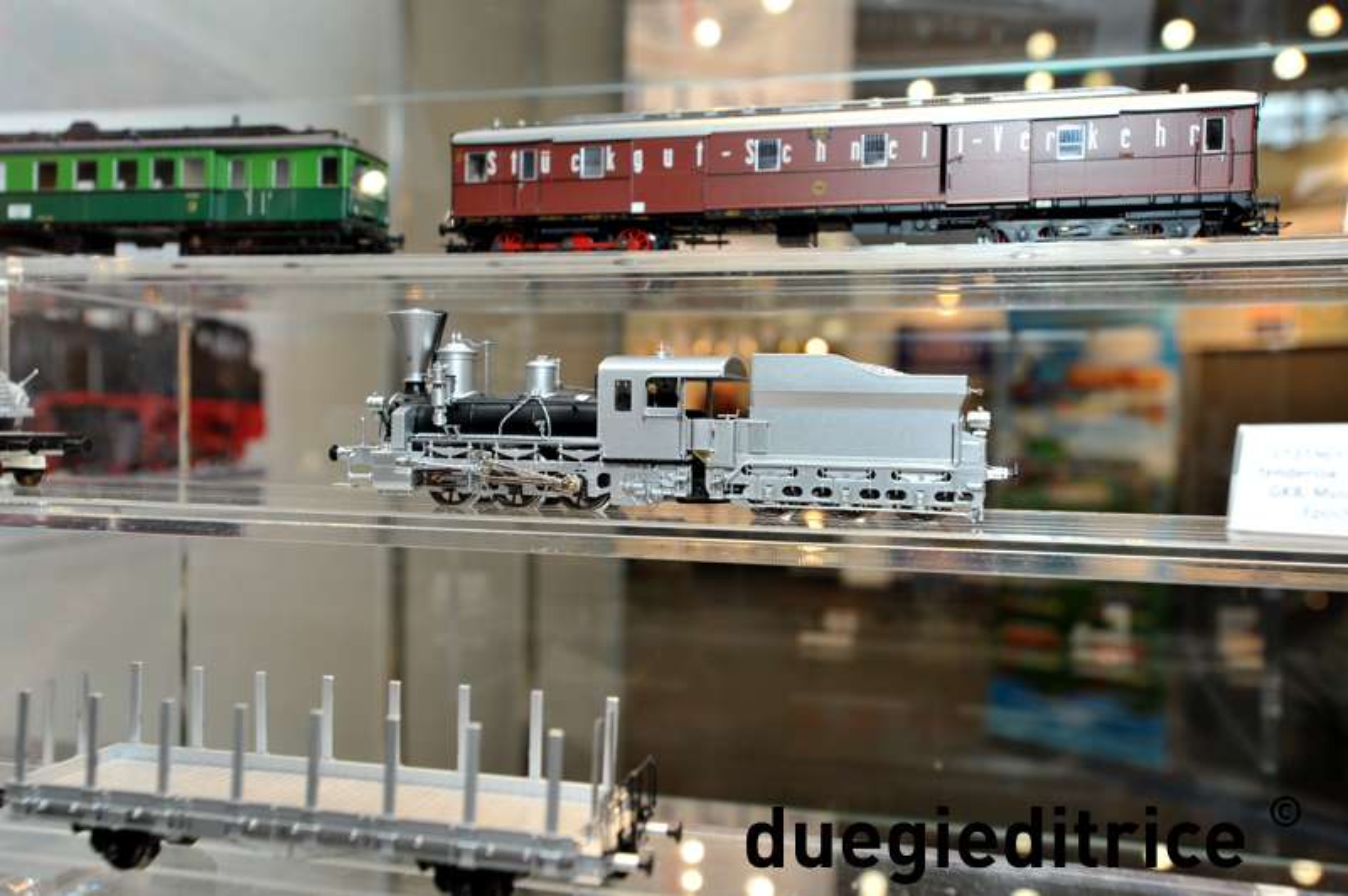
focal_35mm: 35
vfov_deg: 37.8
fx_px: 1309
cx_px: 674
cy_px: 448
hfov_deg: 54.5
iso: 800
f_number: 8
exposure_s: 1/80
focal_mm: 35
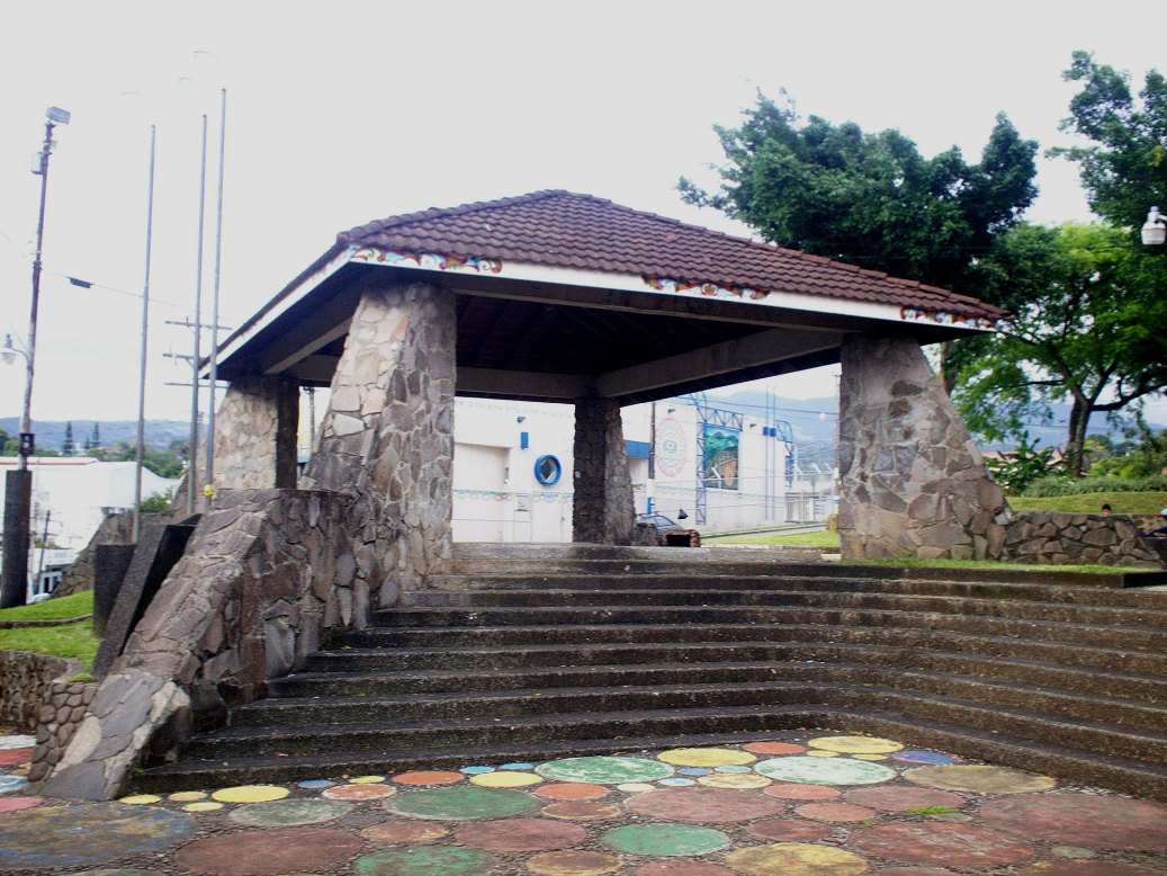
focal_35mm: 36
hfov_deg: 51.3
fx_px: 1214
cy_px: 438
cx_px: 584
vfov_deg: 39.7
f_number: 4.5
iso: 100
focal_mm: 6
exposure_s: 1/70
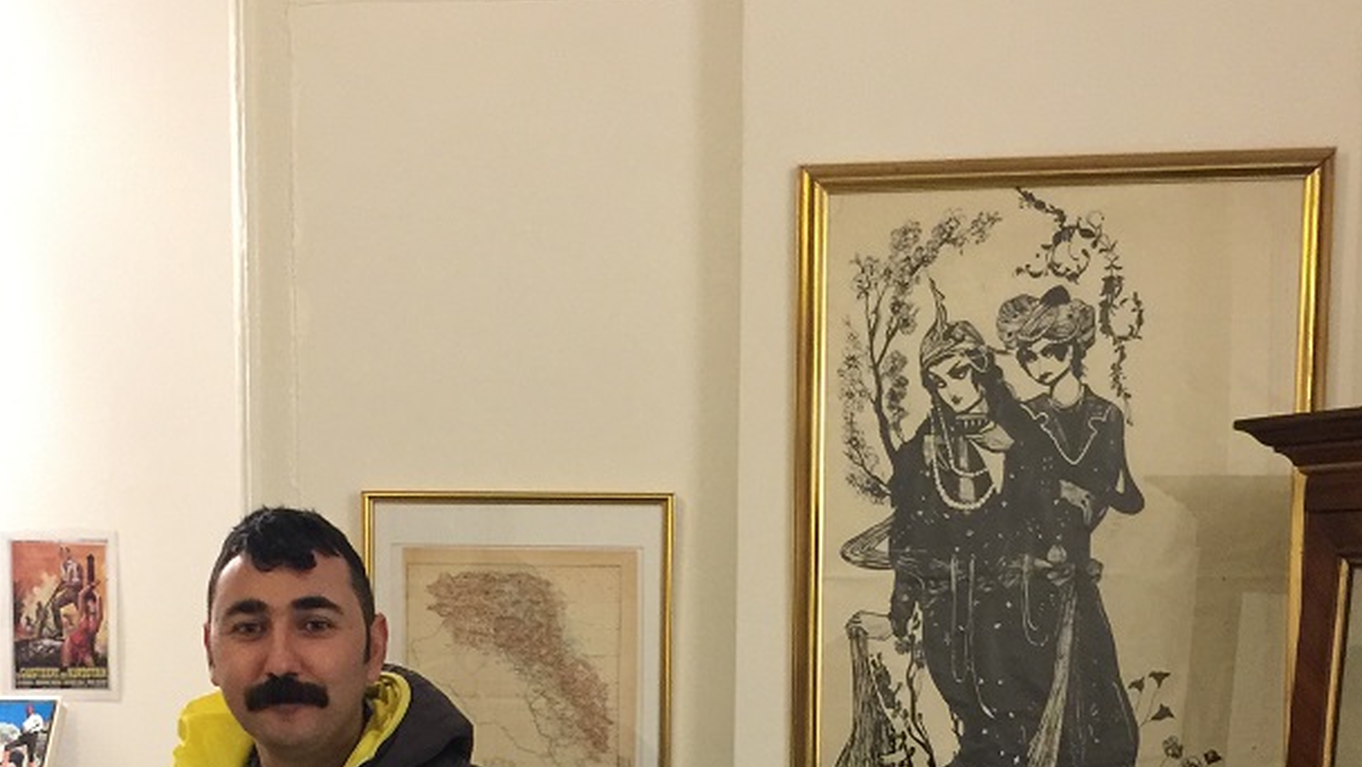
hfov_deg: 40.6
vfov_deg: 22.3
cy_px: 839
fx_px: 1843
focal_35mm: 51
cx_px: 656
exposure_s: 1/10
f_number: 2.2
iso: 125
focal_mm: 4.15
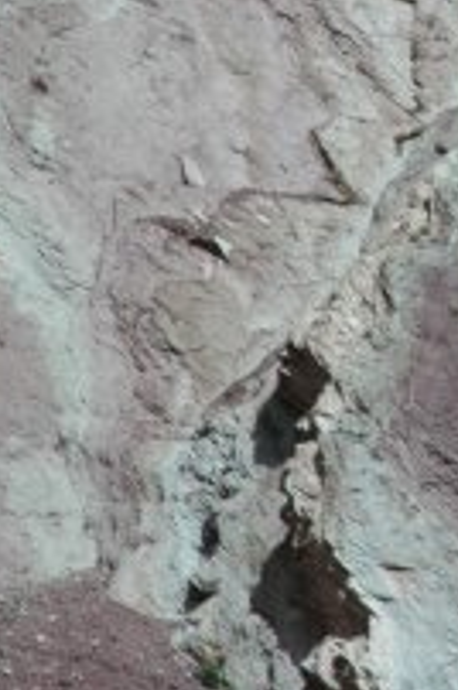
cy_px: -89
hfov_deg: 3.6
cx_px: 967
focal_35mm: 375
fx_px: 7180
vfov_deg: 5.5
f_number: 10
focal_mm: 70
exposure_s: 1/400
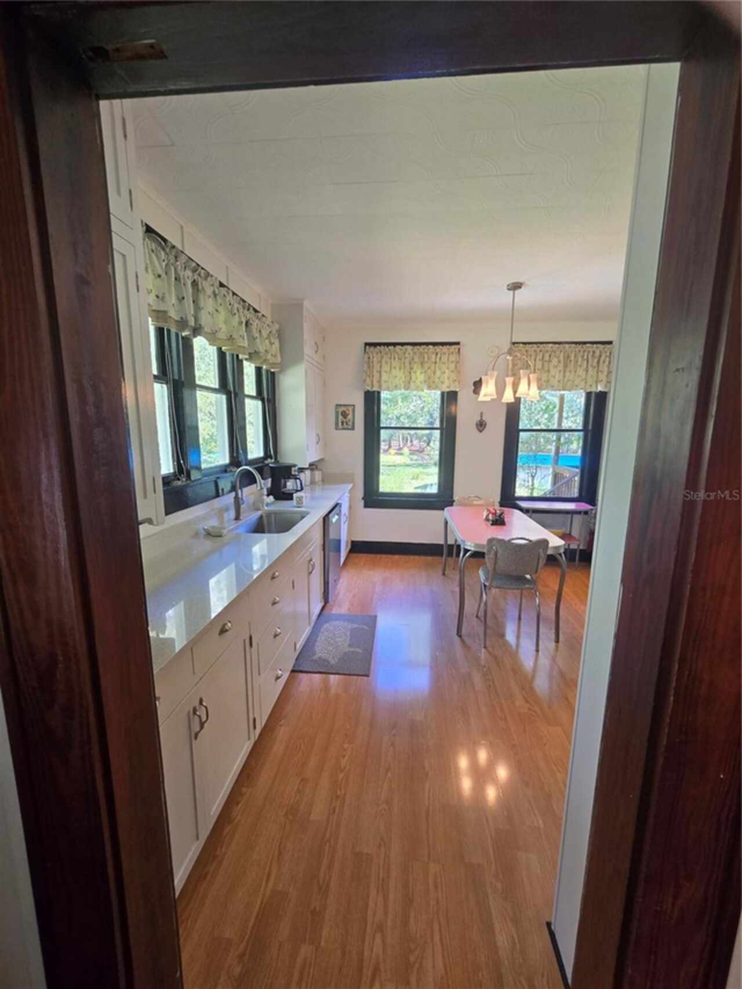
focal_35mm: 13
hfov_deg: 89.9
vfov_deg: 106.2
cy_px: 494
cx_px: 371
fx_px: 371
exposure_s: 1/60
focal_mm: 2.2
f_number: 2.2
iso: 125
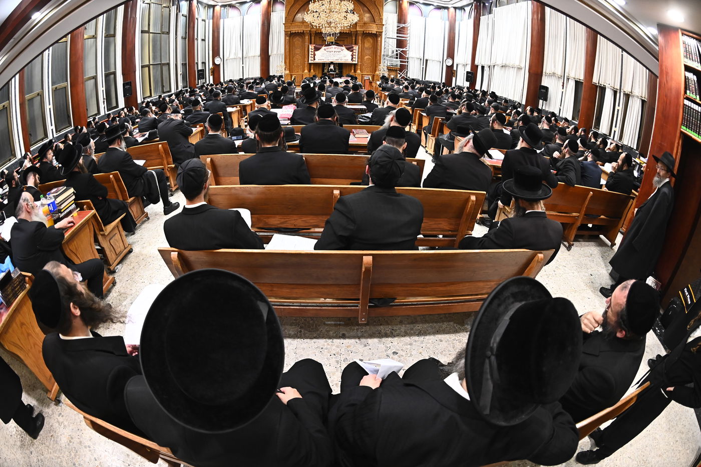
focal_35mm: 16
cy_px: 234
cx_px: 350
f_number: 4.5
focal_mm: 16
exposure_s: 1/200
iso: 2500
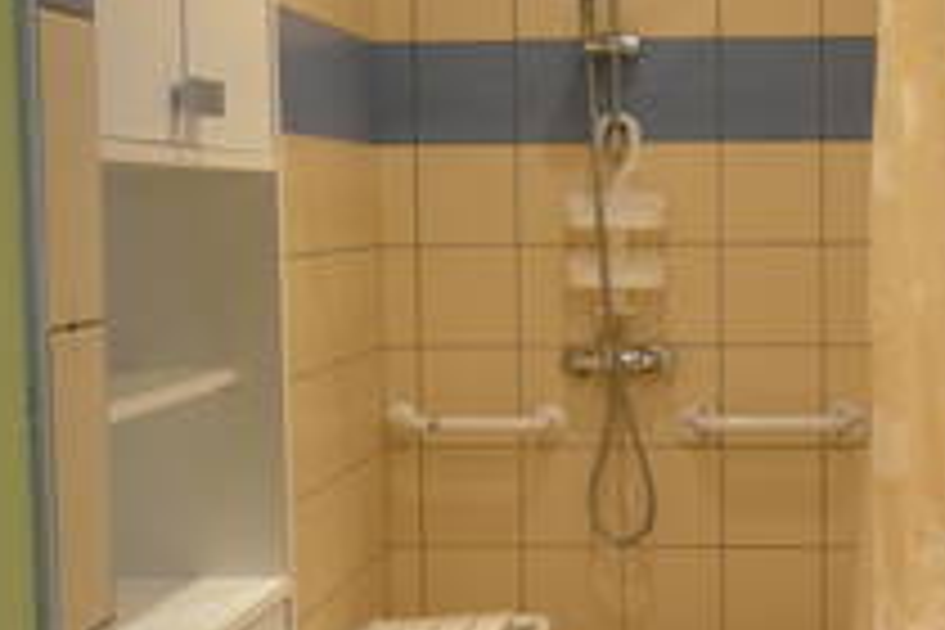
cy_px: 382
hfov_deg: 22.7
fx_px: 2336
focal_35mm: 89
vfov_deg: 15.3
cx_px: 675
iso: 200
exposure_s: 1/15
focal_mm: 8.3
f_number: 2.8
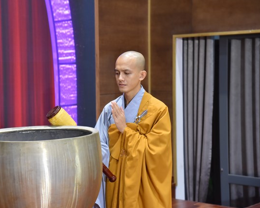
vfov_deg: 17.3
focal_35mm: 89
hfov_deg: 21.5
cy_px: 103
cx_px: 106
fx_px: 685
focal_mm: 78
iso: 3200
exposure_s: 1/125
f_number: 5
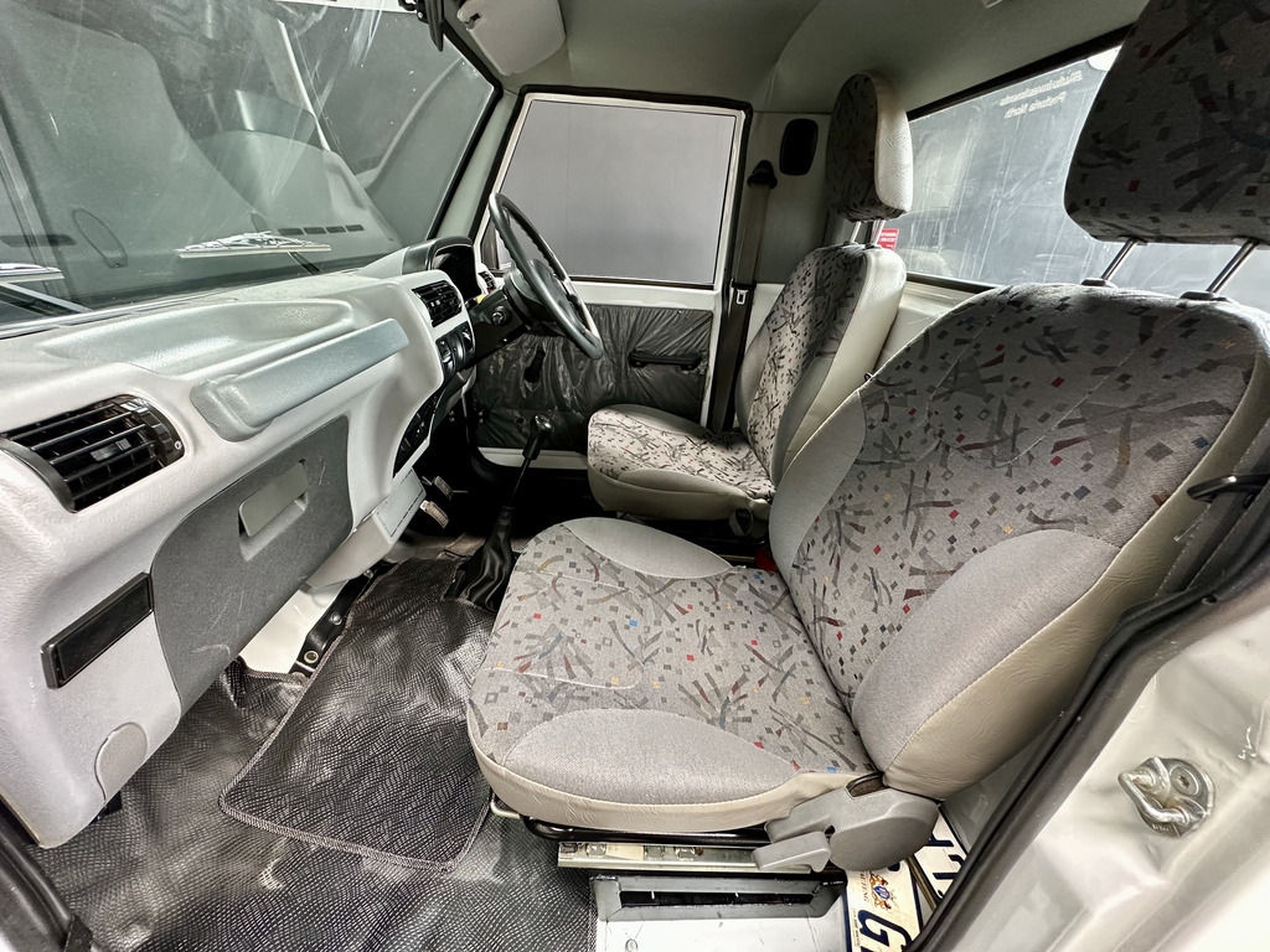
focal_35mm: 14
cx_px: 635
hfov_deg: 102.1
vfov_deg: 85.7
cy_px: 476
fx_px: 514
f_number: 2.2
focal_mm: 2.22
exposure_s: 1/60
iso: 320
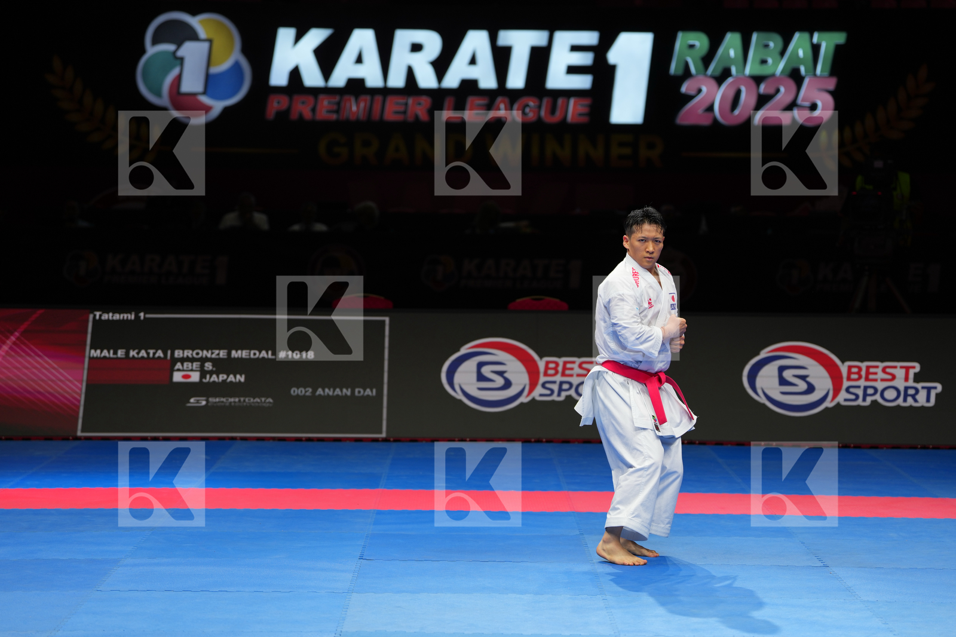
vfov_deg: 13.2
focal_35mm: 104
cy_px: 318
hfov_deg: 19.6
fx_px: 2761
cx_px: 478
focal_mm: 104
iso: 250
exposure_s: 1/500
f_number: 2.8
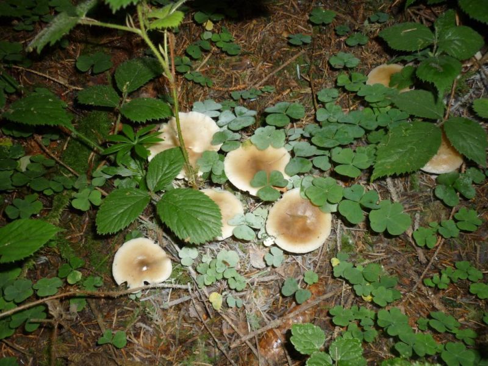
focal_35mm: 33
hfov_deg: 55.4
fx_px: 465
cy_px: 183
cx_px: 244
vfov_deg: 42.9
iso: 100
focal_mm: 5.5
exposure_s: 1/125
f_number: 2.8
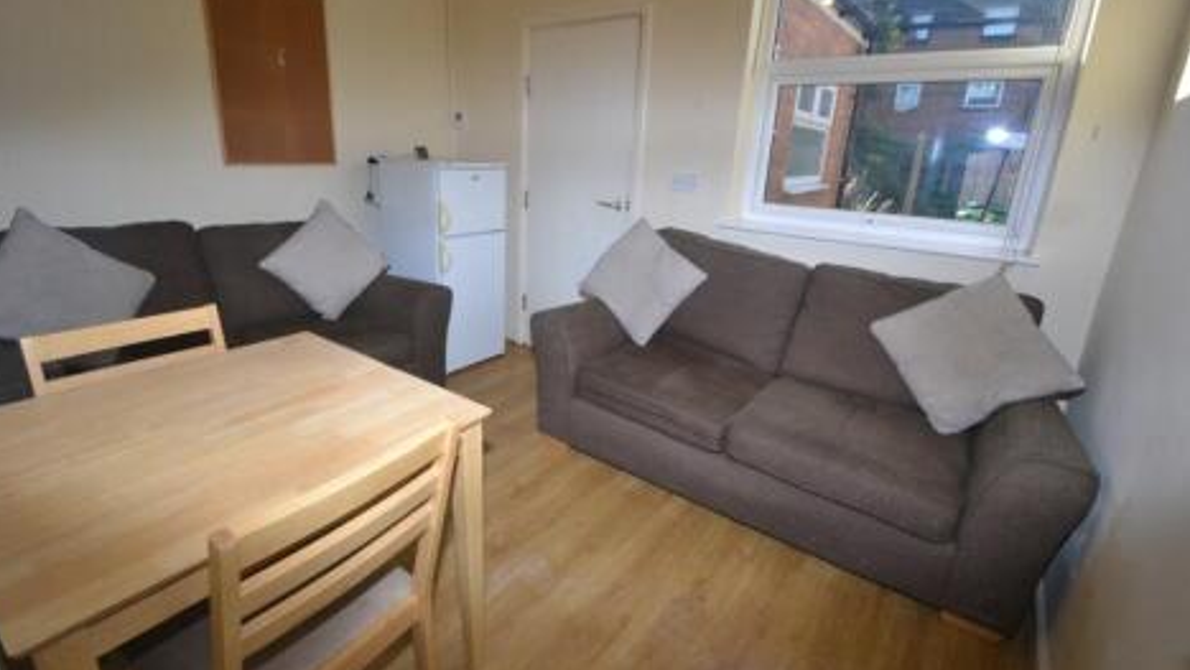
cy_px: 310
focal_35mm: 16
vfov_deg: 67.0
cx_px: 586
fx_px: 505
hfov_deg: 99.3
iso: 1600
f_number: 14
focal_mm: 10
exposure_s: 1/160
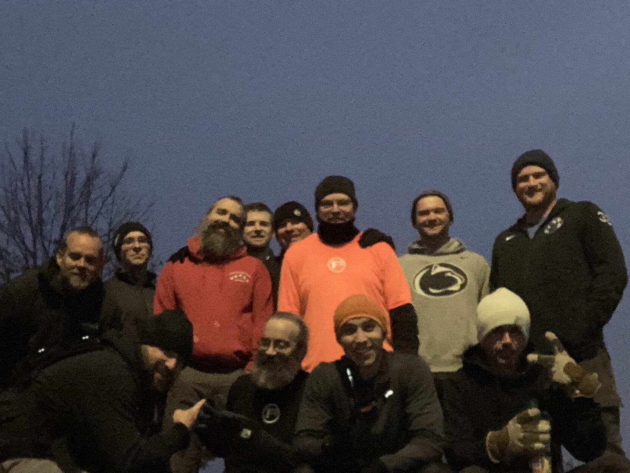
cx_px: 269
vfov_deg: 29.5
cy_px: 314
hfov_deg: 38.8
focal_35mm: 49
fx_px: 892
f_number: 2.2
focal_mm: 2.87
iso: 640
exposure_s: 1/16
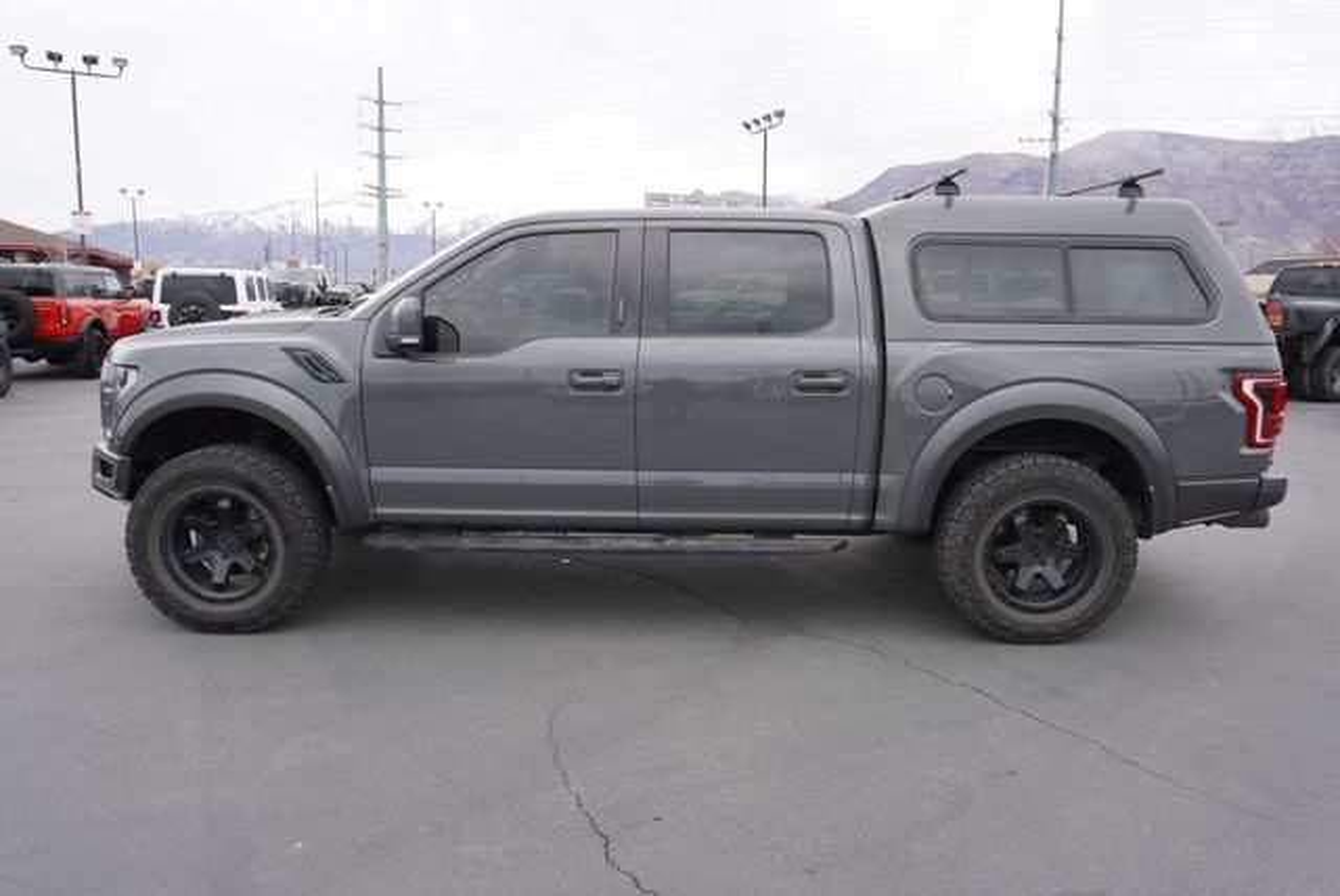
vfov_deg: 50.5
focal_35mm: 26
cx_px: 670
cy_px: 448
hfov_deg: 70.4
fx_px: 950
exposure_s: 1/100
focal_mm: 17
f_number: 4.5
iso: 100
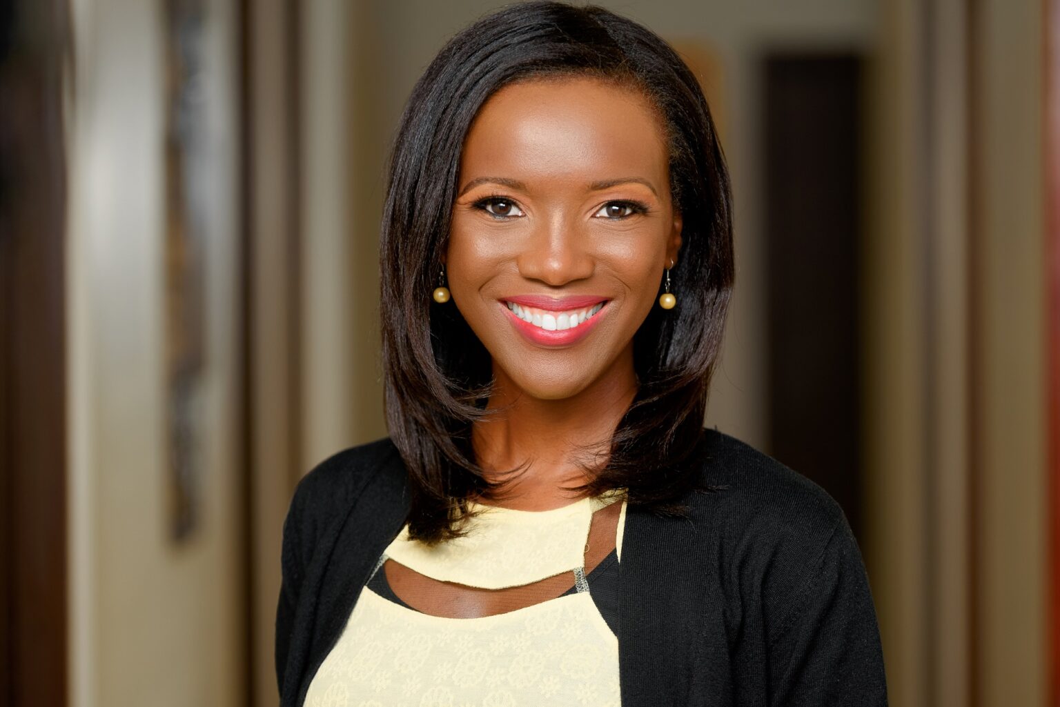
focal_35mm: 155
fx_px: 4565
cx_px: 530
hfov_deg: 13.2
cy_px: 354
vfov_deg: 8.9
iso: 125
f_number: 4
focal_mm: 155
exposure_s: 1/180
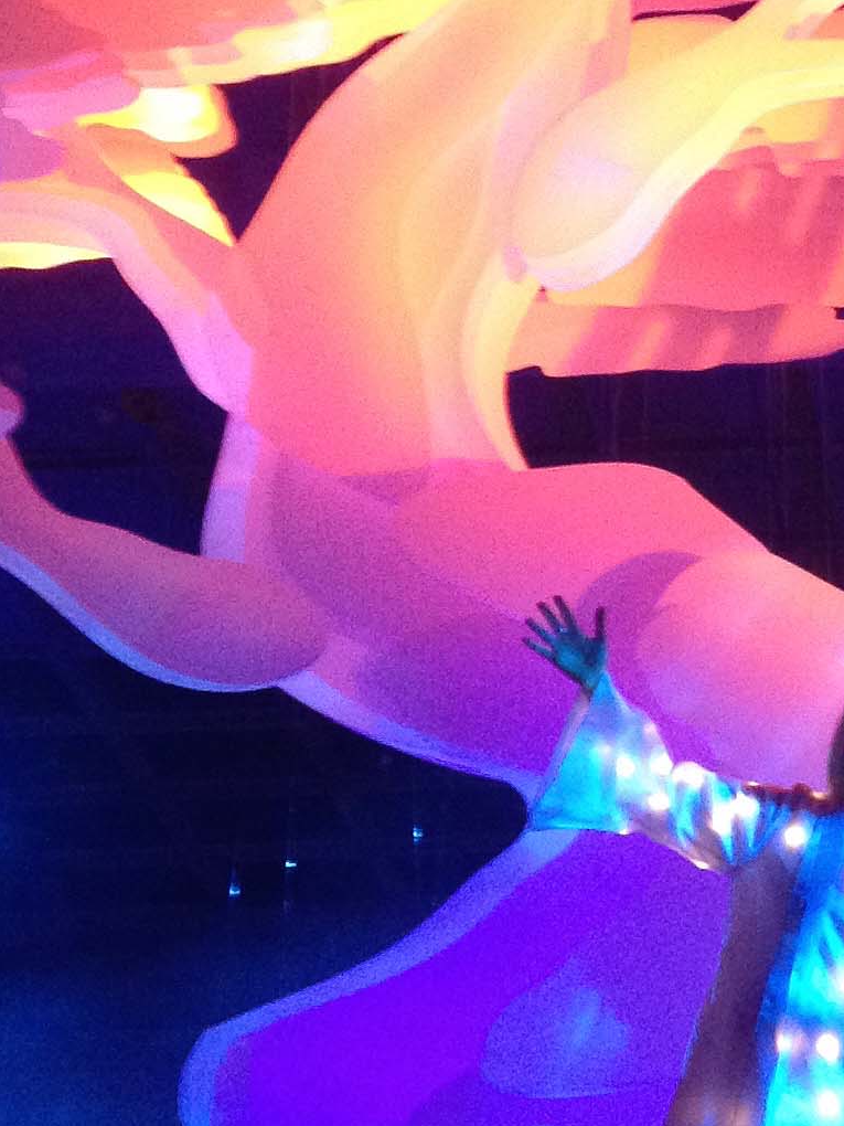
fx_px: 3641
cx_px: 1119
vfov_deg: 17.5
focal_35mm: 112
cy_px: 405
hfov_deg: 12.8
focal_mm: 4.28
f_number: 2.4
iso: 250
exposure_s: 1/20
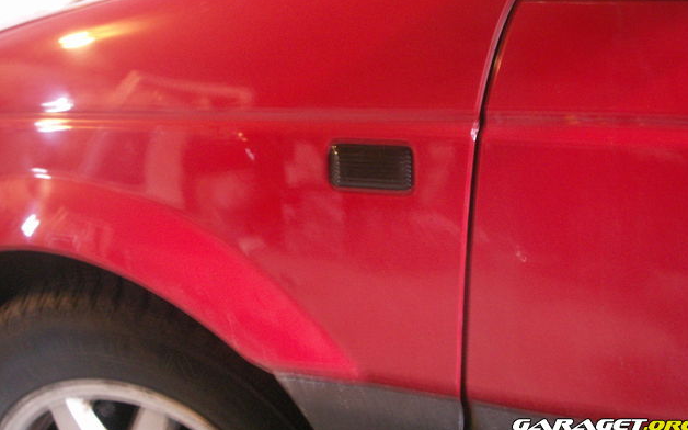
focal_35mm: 40
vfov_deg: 31.9
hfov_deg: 49.3
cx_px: 349
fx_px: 750
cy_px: 172
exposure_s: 1
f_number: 3.5
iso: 160
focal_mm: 7.7
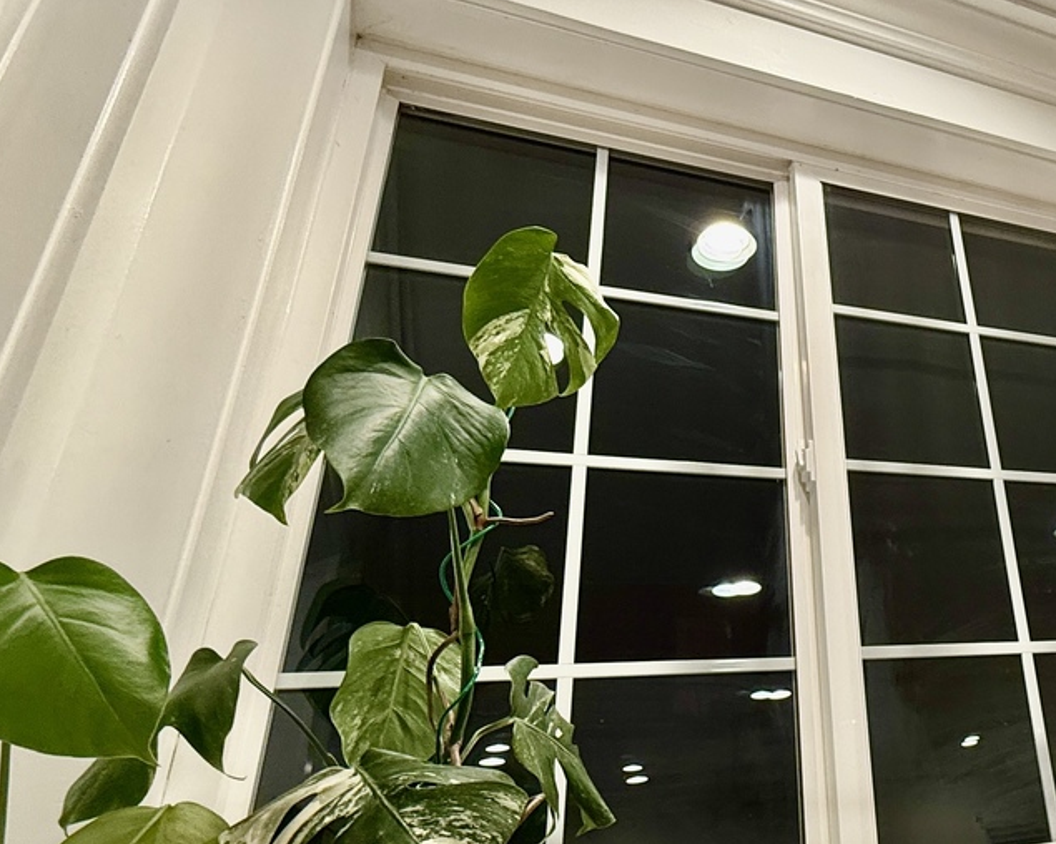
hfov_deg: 47.8
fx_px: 969
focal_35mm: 31
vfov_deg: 47.1
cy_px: 419
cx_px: 1044
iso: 160
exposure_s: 1/60
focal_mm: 2.22
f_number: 2.2
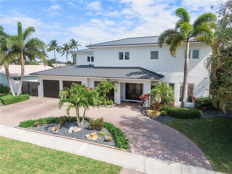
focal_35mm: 24
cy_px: 87
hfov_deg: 71.6
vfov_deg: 56.8
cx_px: 116
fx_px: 161
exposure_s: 1/1250
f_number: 2.8
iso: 100
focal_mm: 4.39
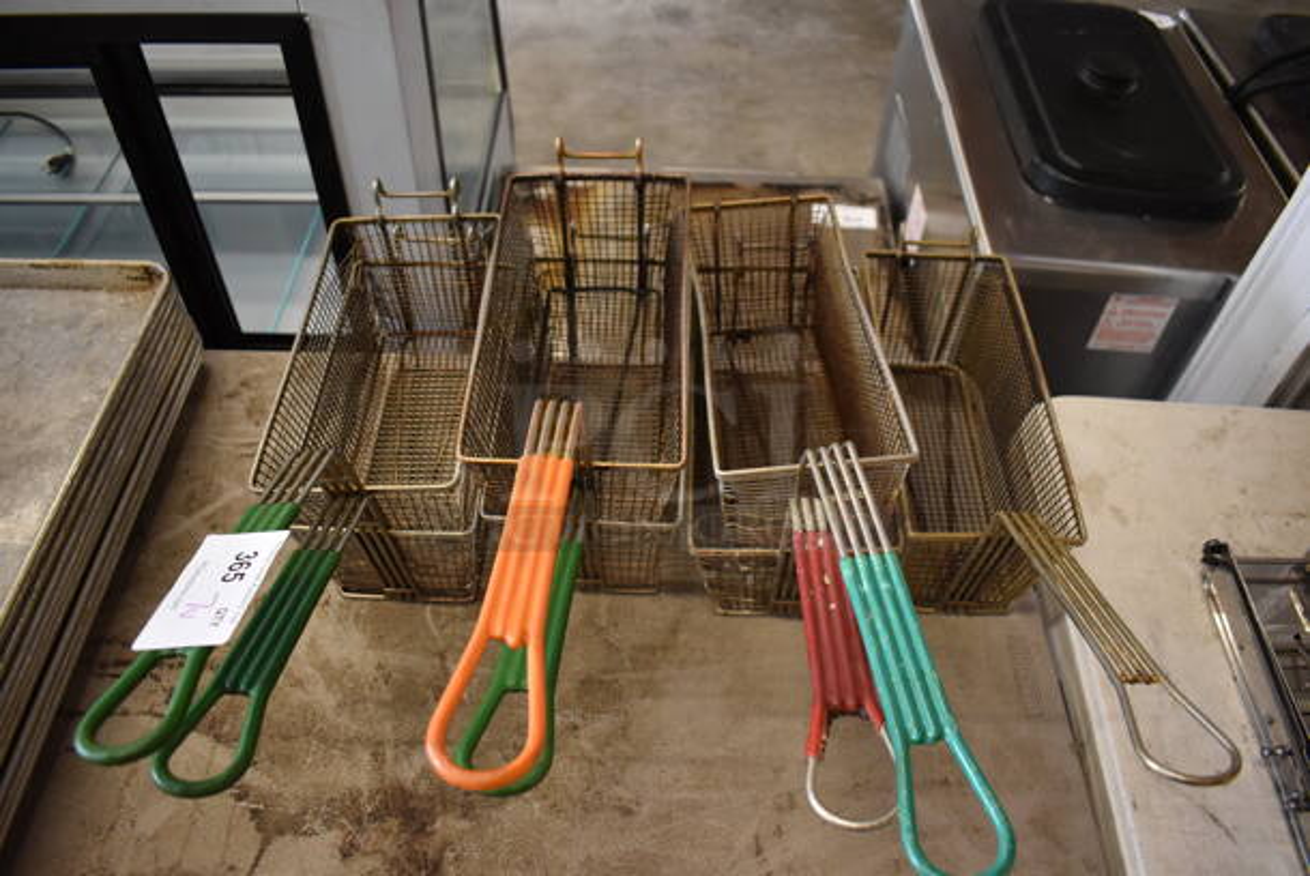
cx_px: 655
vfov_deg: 48.0
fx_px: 983
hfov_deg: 67.3
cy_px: 438
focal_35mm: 27
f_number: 3.5
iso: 1250
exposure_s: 1/125
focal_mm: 18
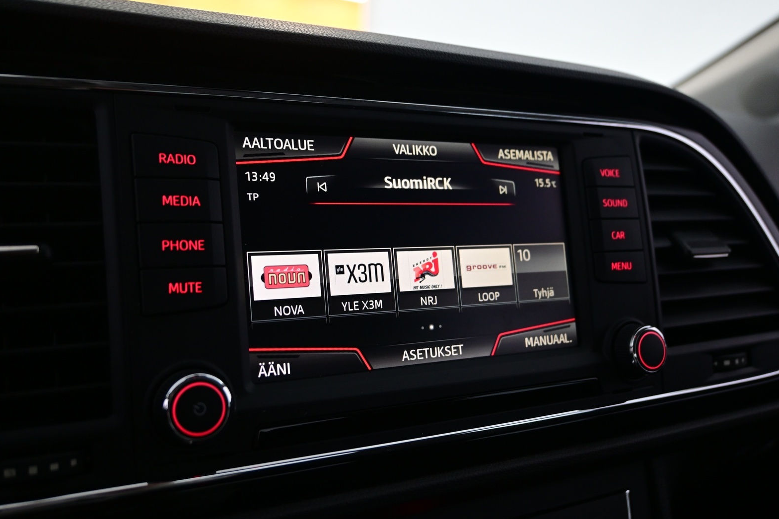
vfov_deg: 40.5
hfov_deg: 57.9
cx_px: 393
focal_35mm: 33
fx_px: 704
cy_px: 264
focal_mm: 21
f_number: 4
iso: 900
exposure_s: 1/30
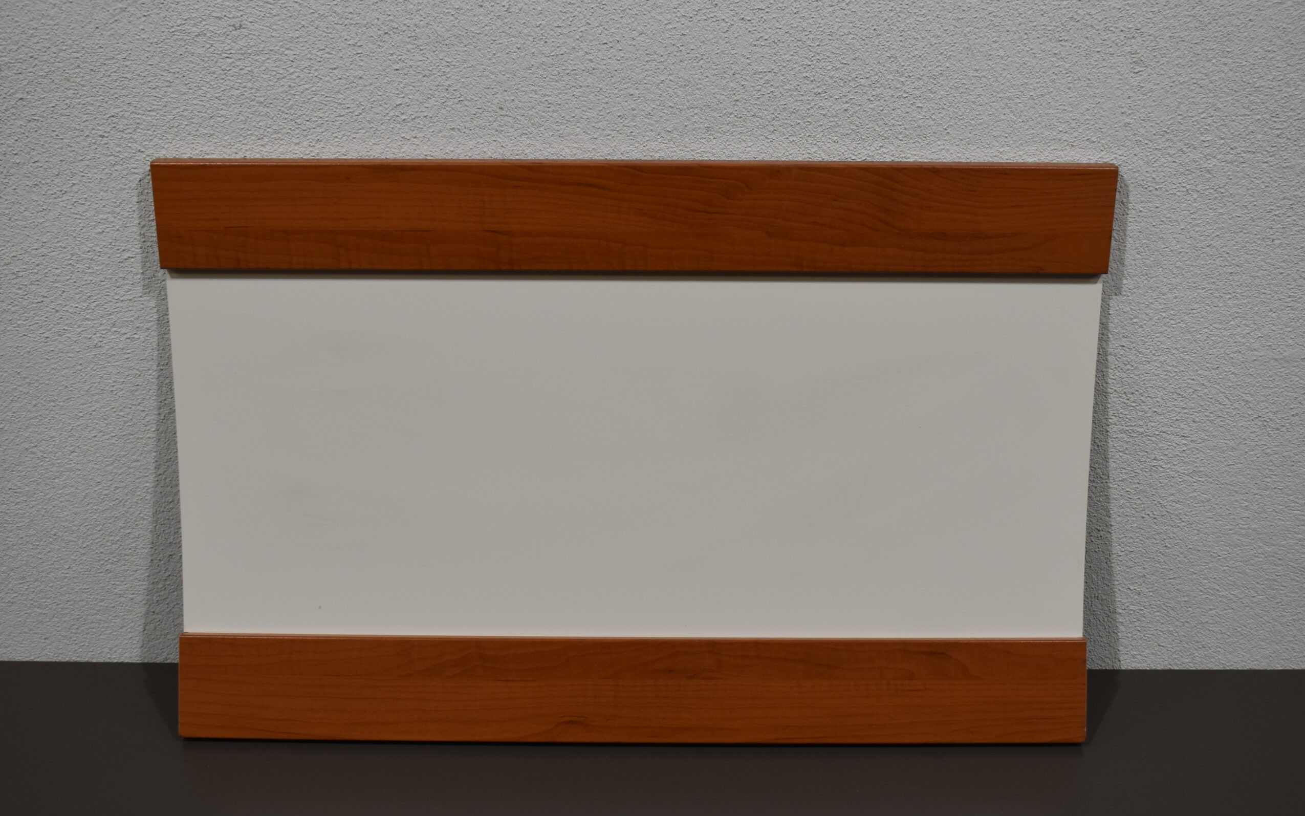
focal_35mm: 45
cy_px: 415
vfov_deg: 28.9
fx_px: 1583
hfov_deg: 44.8
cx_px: 651
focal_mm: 29
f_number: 5.6
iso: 320
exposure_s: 1/125
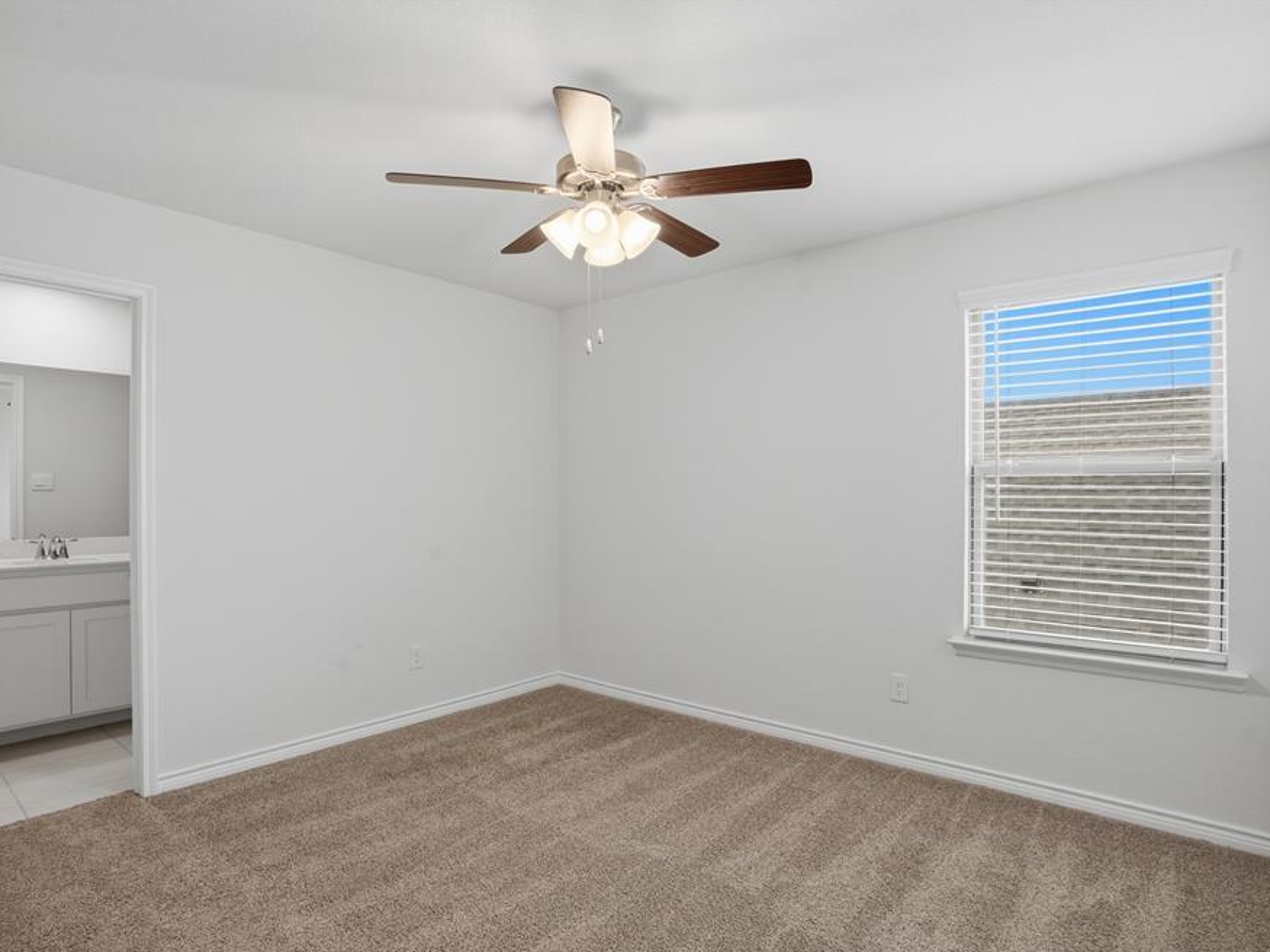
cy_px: 491
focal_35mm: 18
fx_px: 660
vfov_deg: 71.6
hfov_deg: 87.7
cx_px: 618
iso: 250
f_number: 9
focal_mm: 16
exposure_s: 1/100
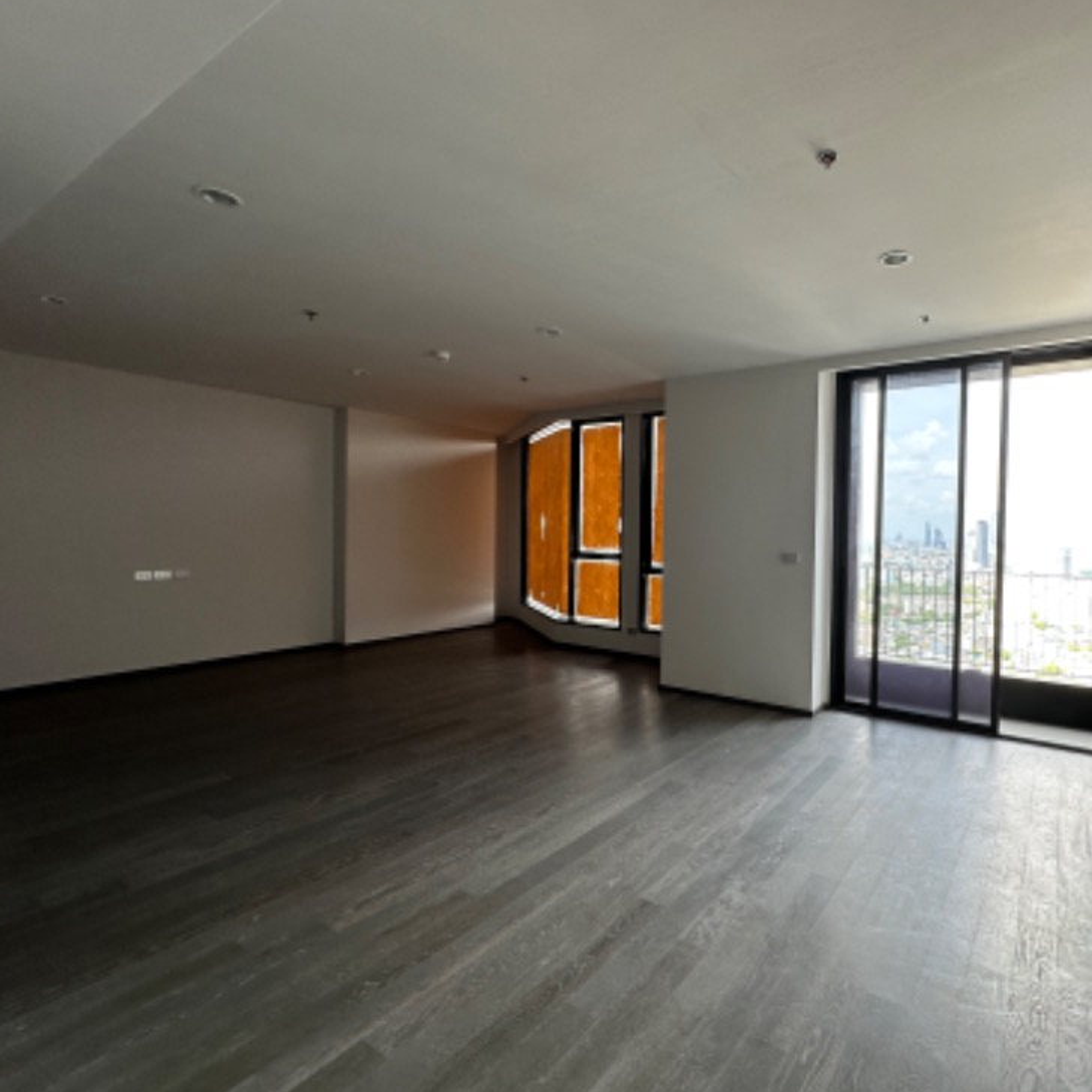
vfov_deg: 84.0
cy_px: 544
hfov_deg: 81.6
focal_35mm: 17
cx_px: 714
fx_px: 607
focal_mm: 2.22
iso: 50
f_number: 2.2
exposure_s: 1/99
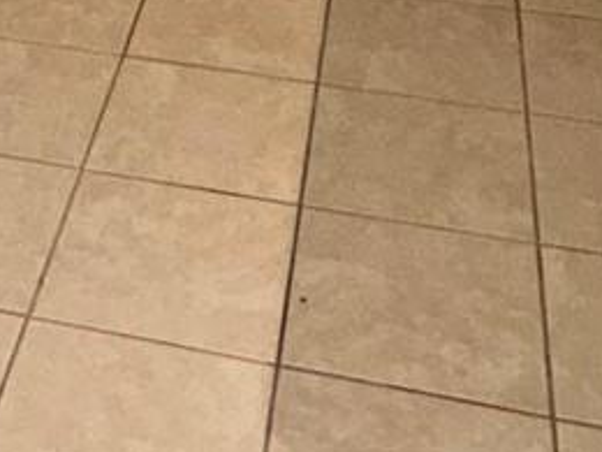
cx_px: -37
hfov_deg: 21.7
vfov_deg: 15.8
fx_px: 1496
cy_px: -220
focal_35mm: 86
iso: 160
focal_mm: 2.22
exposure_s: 1/60
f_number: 2.2
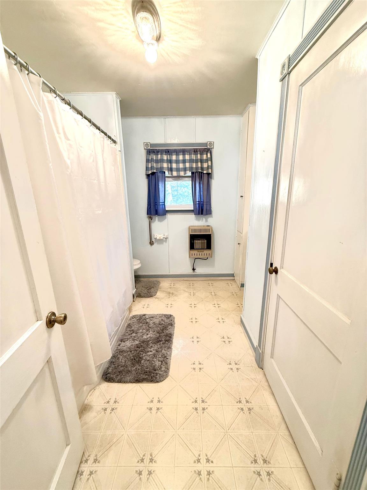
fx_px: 198
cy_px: 245
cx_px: 184
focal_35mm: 14
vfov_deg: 102.1
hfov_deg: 85.7
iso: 250
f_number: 2.2
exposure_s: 1/60
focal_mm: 2.22
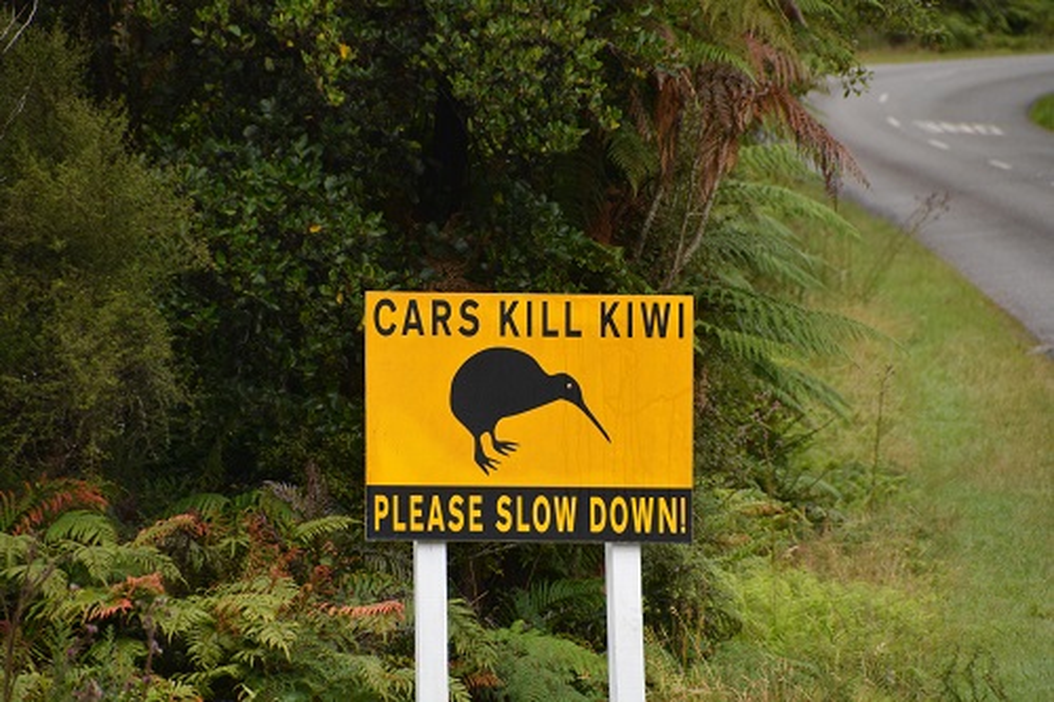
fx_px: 8780
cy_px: 351
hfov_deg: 6.9
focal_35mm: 300
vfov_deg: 4.6
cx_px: 527
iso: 1000
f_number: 5.6
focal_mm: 200
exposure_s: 1/500
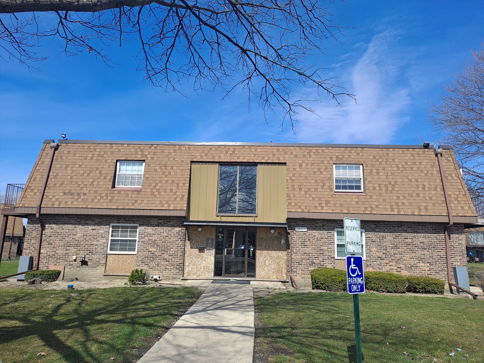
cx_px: 242
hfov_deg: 69.4
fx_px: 350
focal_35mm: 25
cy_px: 182
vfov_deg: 54.9
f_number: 2
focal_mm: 4.6
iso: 32
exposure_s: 1/946
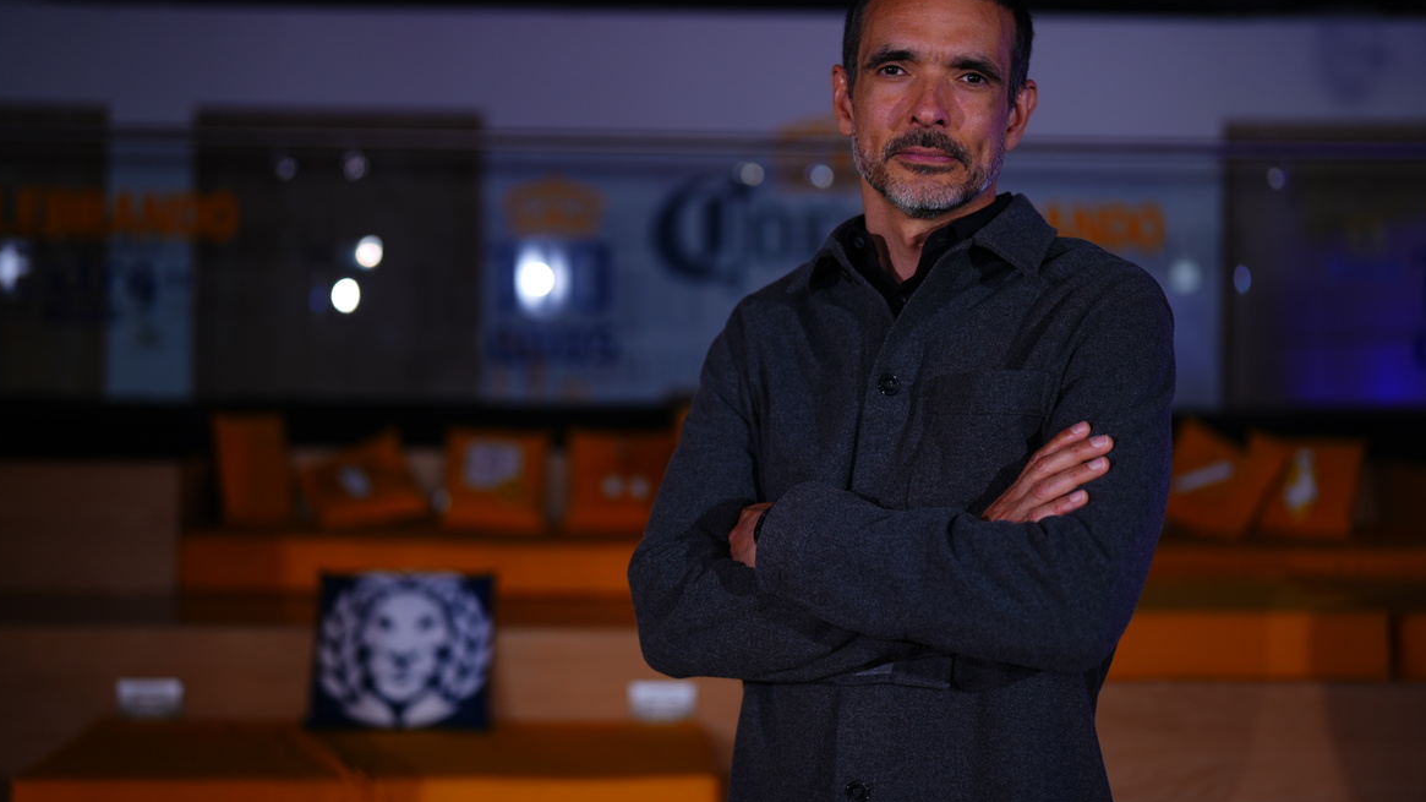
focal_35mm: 54
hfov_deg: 38.5
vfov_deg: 22.2
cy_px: 347
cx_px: 698
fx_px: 2042
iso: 64
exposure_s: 1/60
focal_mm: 50
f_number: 1.6
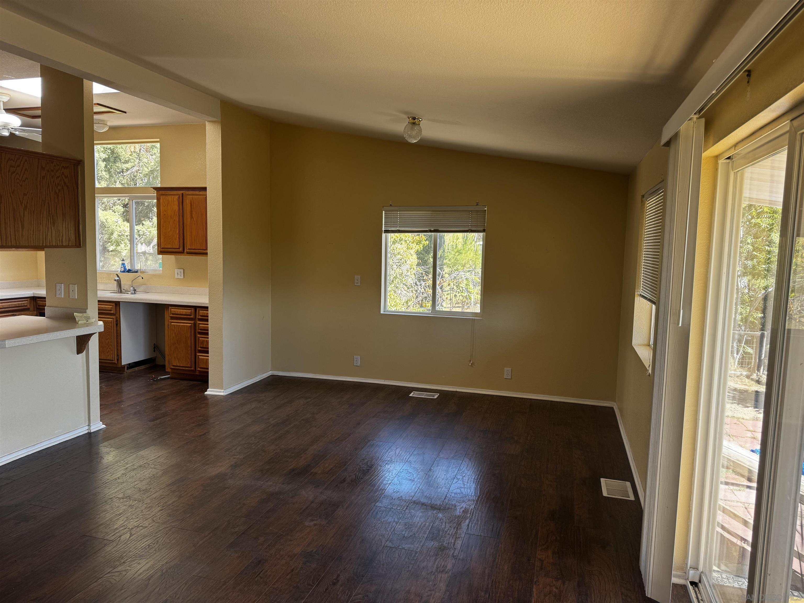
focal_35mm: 24
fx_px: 557
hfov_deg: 71.6
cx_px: 402
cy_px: 302
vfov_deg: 56.8
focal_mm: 6.76
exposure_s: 1/124
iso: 64
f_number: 1.78
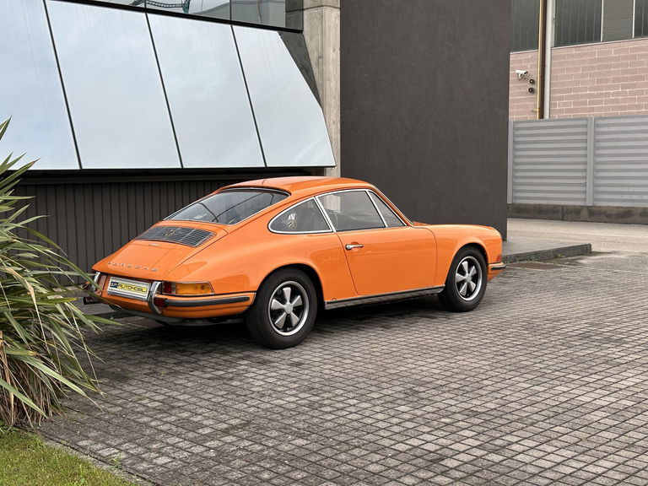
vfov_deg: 30.3
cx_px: 324
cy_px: 243
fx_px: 899
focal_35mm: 48
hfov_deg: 39.7
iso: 64
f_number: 1.78
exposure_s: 1/286
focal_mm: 6.86
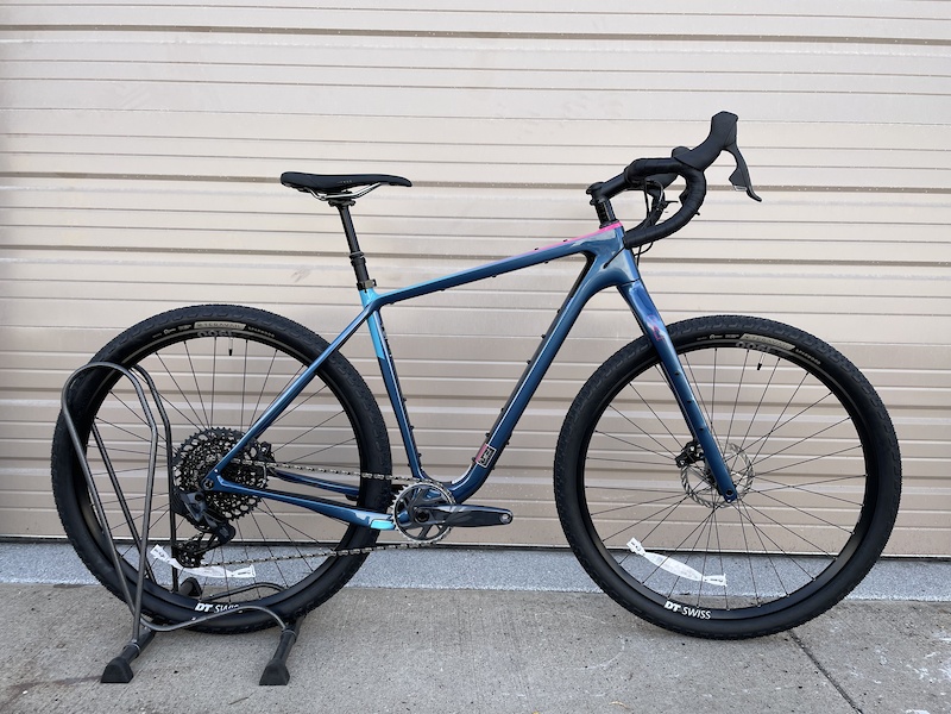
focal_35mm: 26
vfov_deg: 53.1
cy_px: 357
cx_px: 476
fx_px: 714
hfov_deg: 67.3
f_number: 1.6
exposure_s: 1/658
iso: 32
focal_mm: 4.2
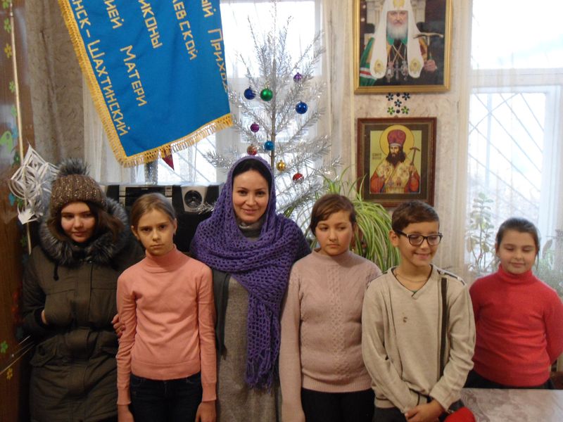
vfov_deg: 45.4
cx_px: 282
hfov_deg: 58.4
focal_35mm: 31
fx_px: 504
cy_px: 211
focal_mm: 5.6
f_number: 3
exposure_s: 1/15
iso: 400
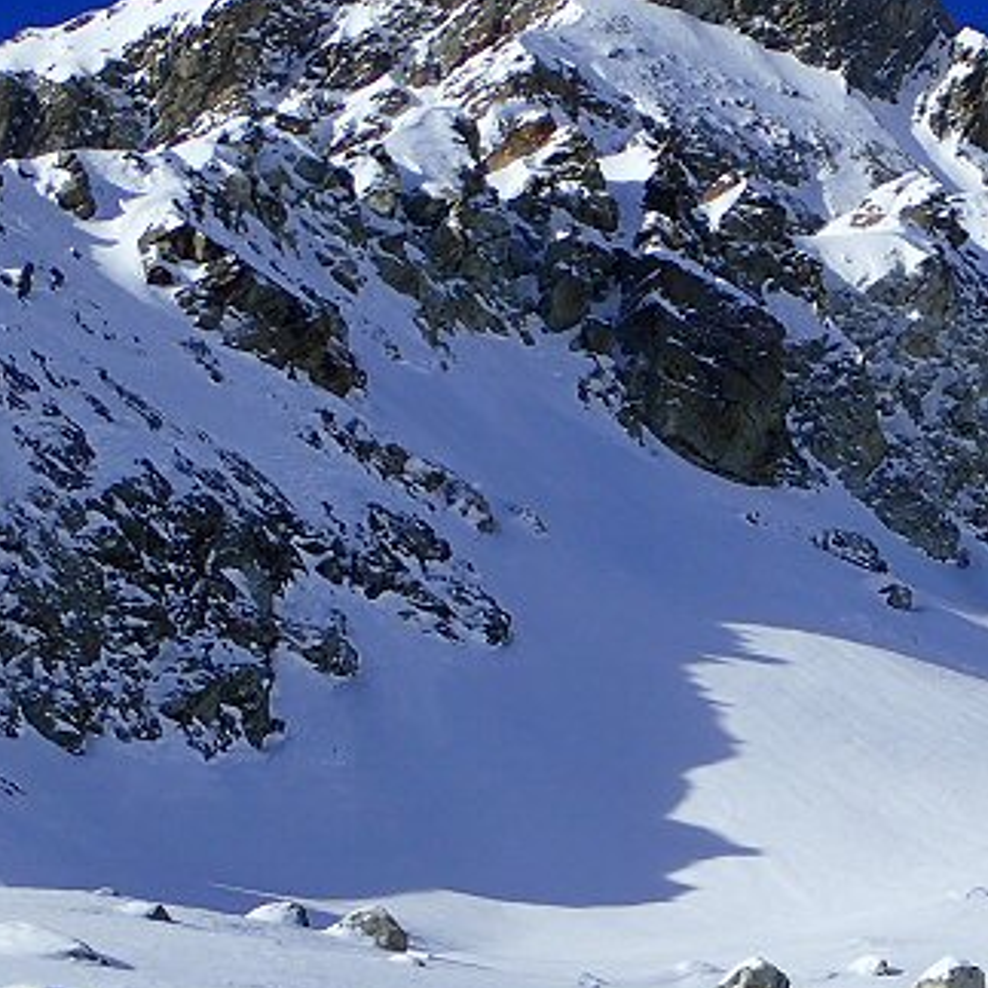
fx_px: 4327
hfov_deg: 12.6
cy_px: 713
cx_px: 1248
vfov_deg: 13.0
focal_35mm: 134
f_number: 13
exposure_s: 1/200
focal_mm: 8.99
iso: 100
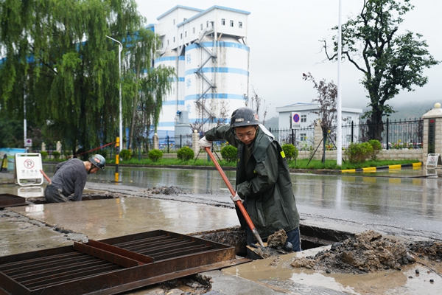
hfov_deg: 54.4
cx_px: 221
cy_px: 148
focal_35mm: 35
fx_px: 430
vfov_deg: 37.9
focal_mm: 35
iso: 100
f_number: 4
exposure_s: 1/60
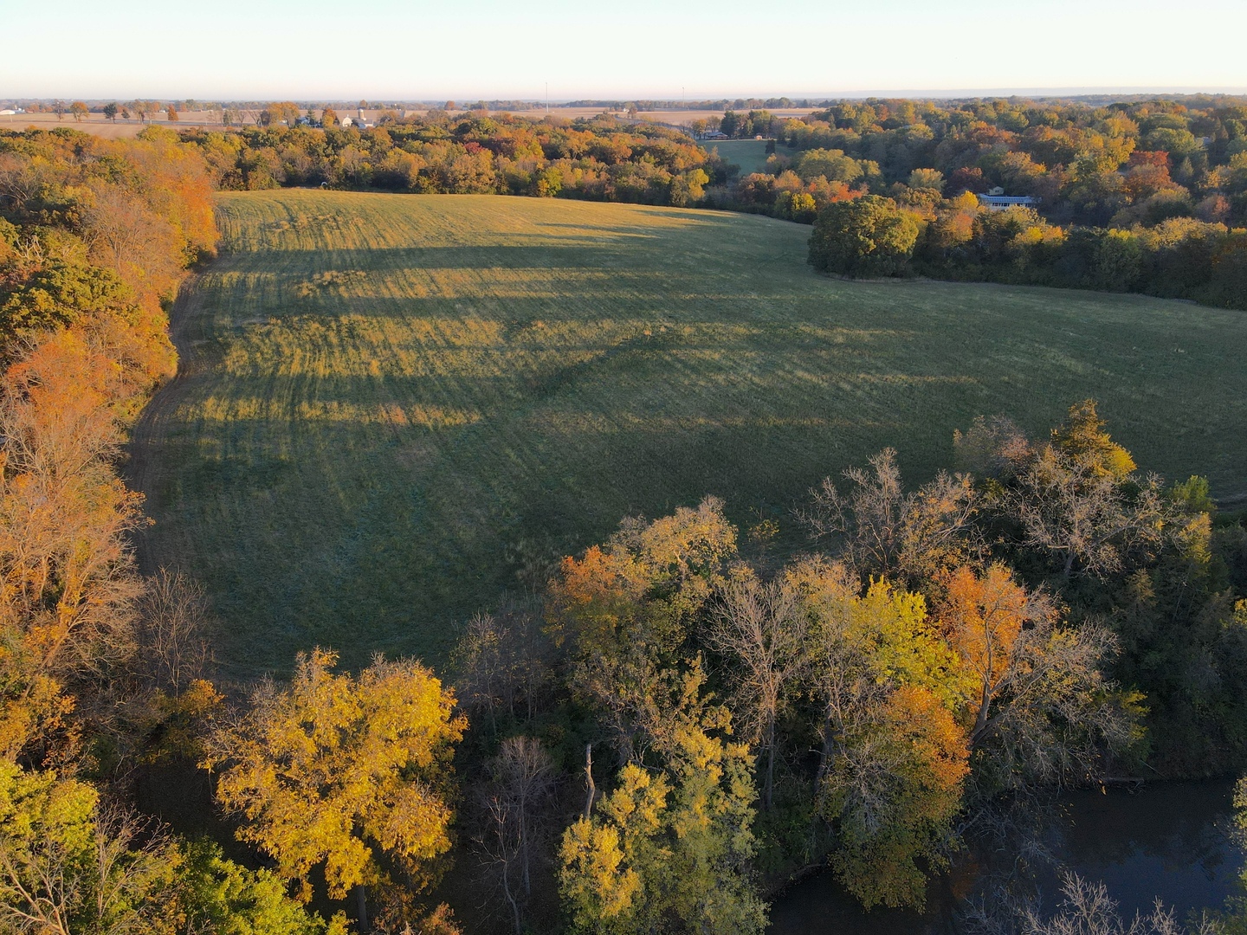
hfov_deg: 71.6
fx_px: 865
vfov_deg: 56.8
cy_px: 468
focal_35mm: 24
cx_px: 624
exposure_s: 1/100
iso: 100
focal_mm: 4.5
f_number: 2.8
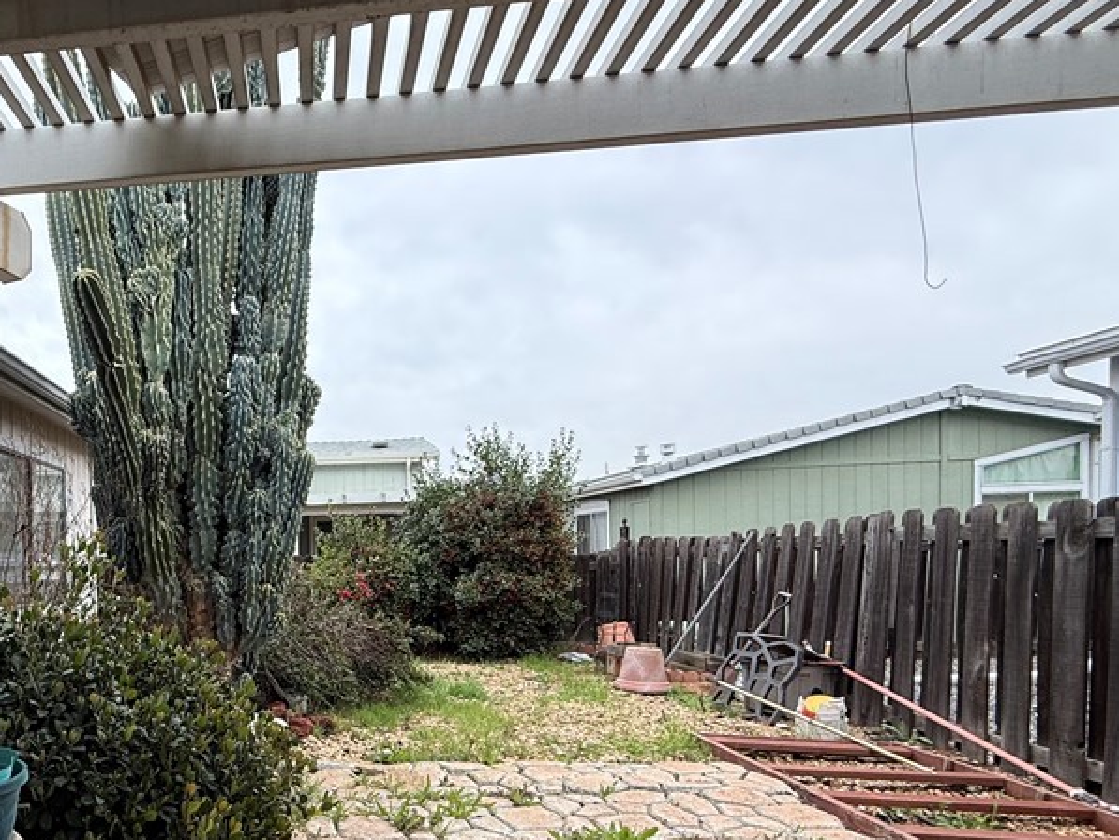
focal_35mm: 24
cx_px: 225
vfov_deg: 55.3
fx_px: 776
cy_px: 581
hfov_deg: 65.2
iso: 64
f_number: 2.2
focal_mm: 2.22
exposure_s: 1/522
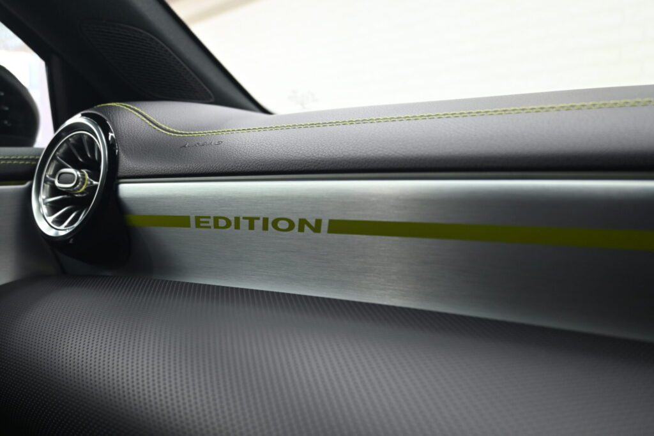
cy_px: 218
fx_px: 654
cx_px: 327
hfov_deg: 53.1
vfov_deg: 36.9
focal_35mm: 36
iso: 400
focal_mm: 24
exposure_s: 1/50
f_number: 4.2
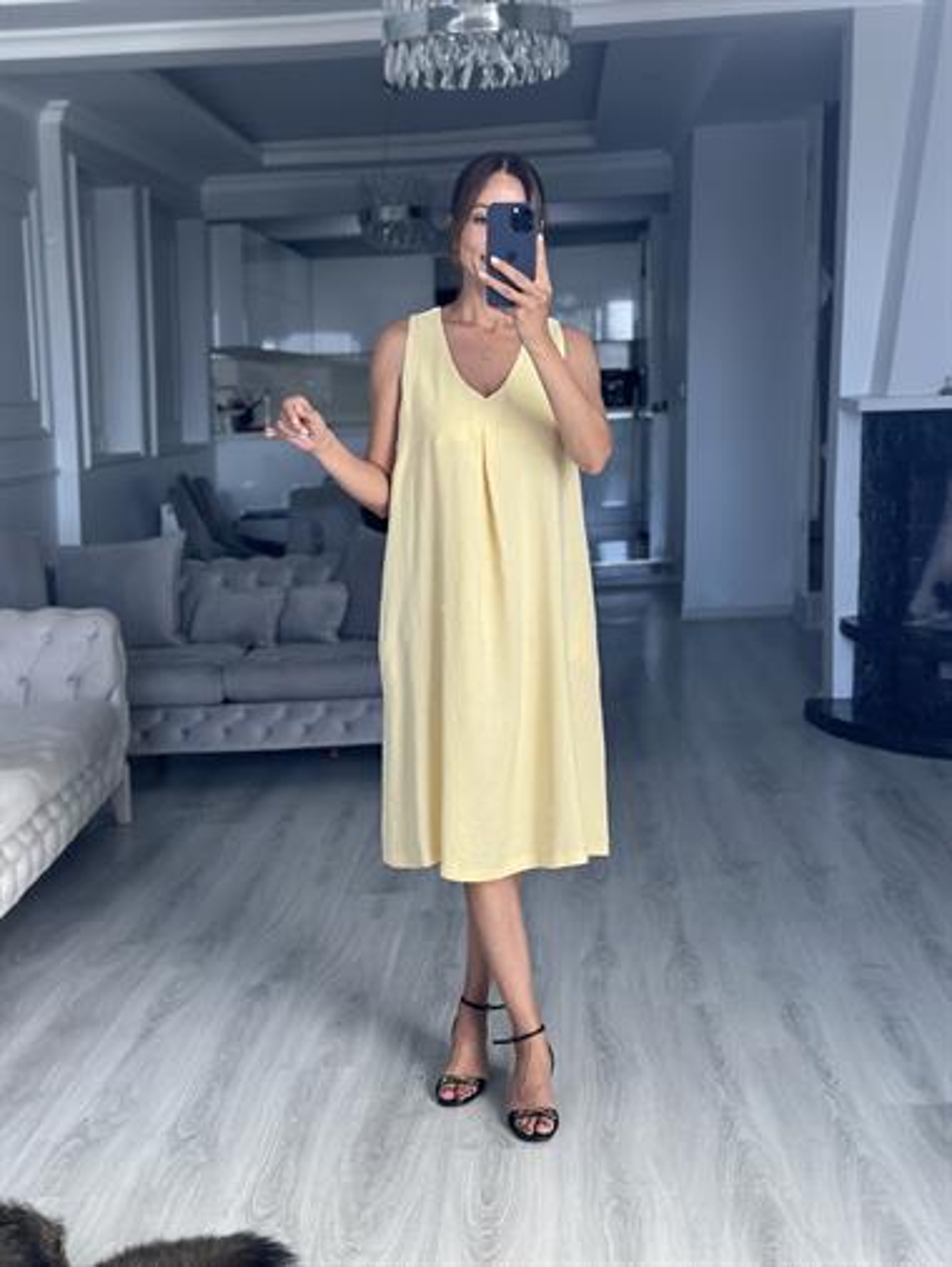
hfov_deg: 30.3
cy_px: 634
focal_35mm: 48
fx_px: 1759
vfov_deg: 39.6
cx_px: 476
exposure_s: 1/172
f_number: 1.78
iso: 100
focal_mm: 6.86
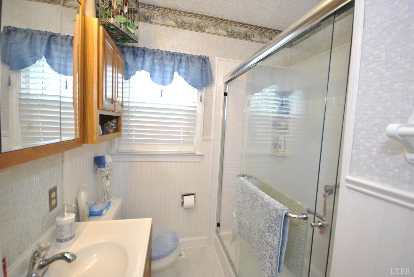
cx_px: 207
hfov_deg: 100.3
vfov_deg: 77.5
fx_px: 173
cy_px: 138
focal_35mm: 15
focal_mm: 10
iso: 200
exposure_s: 1/40
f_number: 4
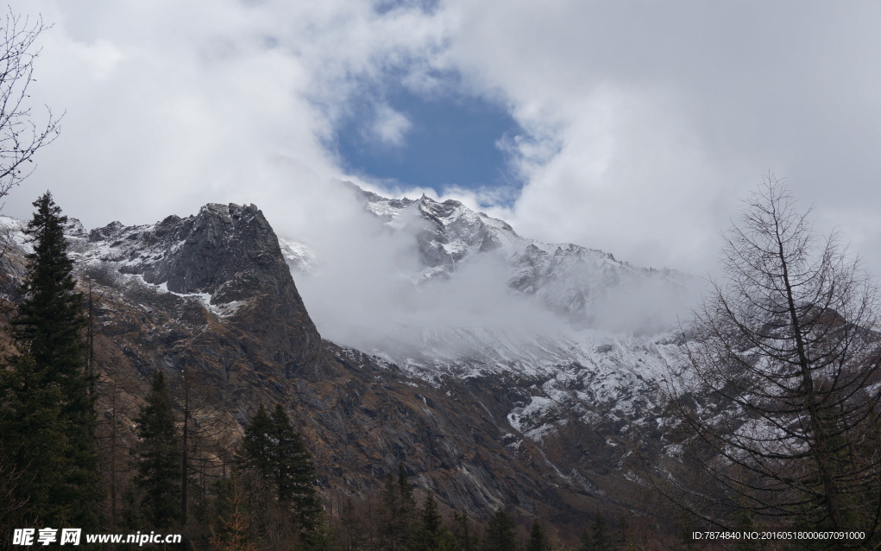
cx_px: 441
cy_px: 259
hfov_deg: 41.1
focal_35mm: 49
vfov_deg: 26.3
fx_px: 1176
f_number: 9
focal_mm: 32
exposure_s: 1/500
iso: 100
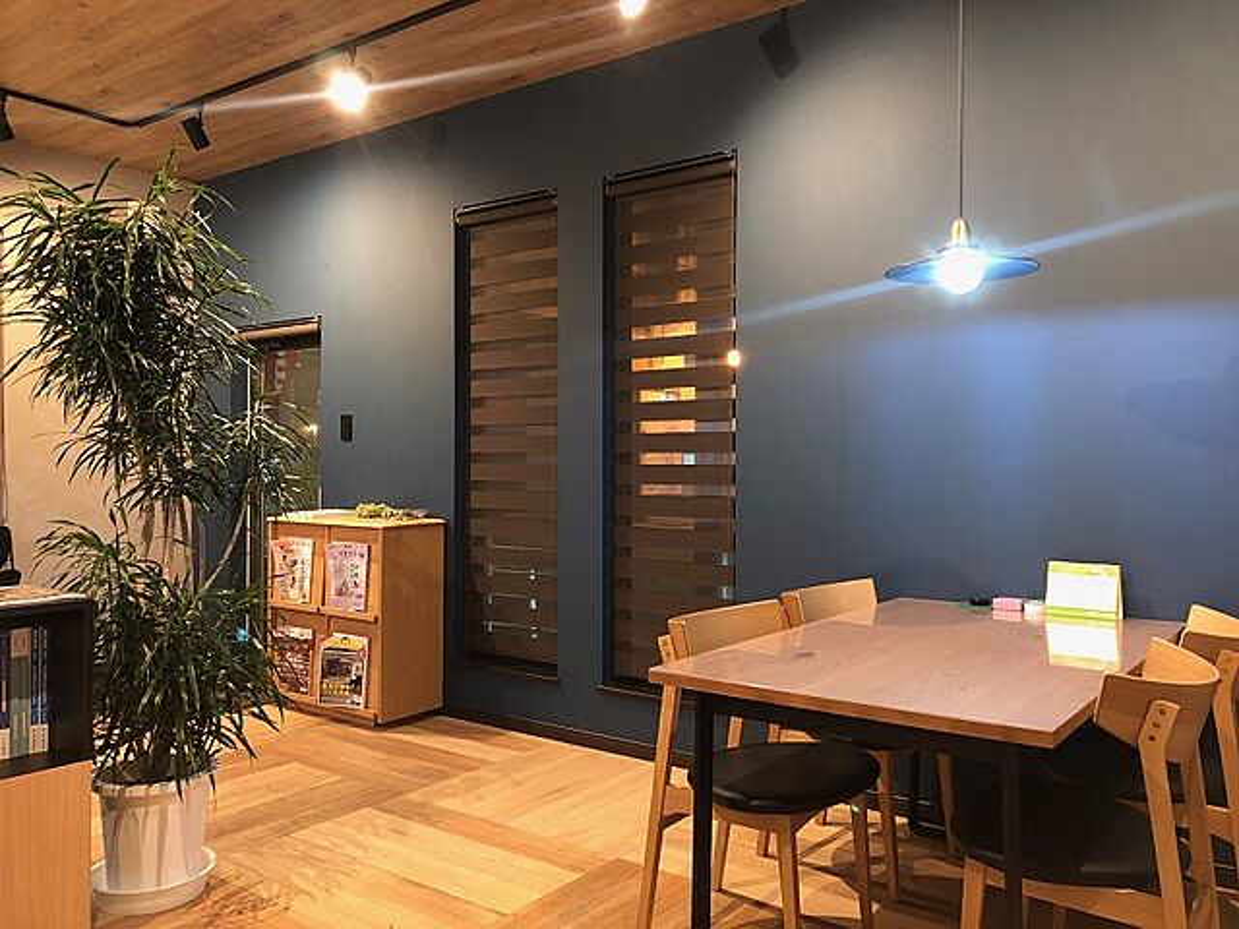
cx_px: 620
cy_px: 464
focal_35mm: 28
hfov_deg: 63.4
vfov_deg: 49.7
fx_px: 1002
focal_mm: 3.99
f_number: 1.8
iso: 100
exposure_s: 1/6
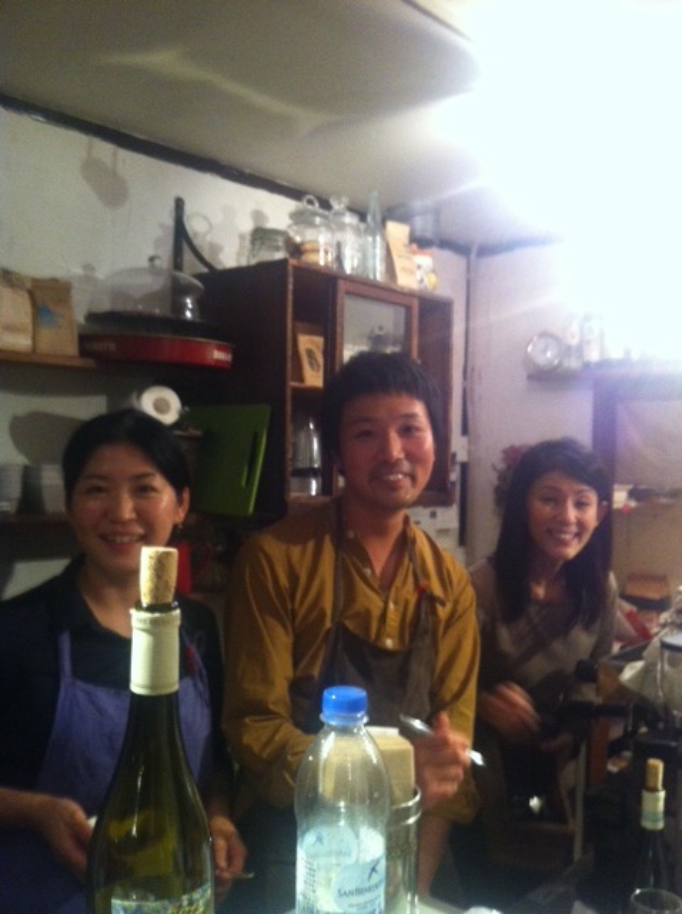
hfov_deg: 40.6
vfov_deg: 52.7
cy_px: 457
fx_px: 922
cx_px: 341
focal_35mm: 35
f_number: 2.8
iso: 250
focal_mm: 3.85
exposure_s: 1/15
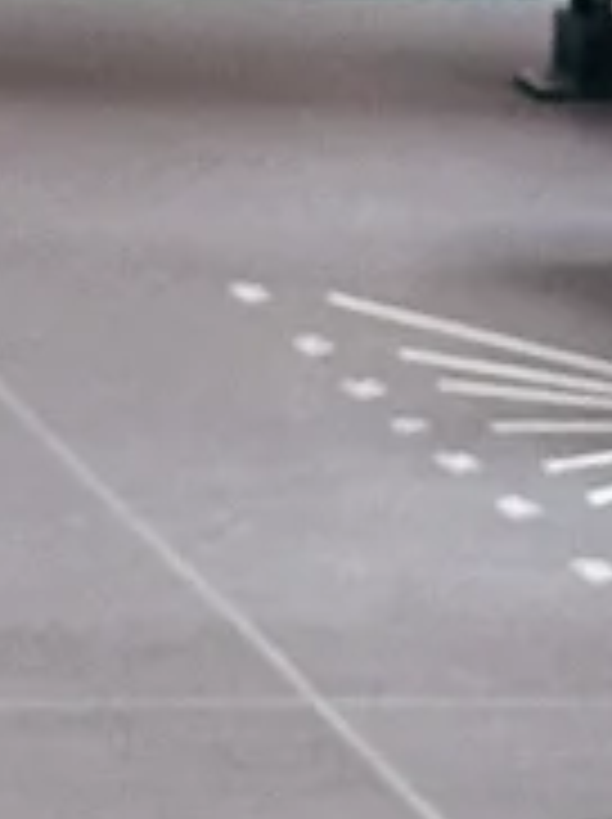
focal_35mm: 380
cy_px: -279
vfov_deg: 5.2
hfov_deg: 3.8
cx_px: -1035
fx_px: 8979
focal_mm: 6.86
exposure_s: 1/33
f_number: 1.78
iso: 250
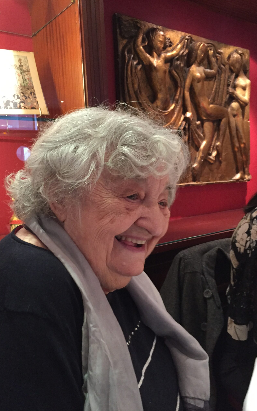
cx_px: 128
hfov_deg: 40.6
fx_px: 347
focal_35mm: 31
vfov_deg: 61.2
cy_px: 207
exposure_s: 1/33
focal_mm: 4.15
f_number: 2.2
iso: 250
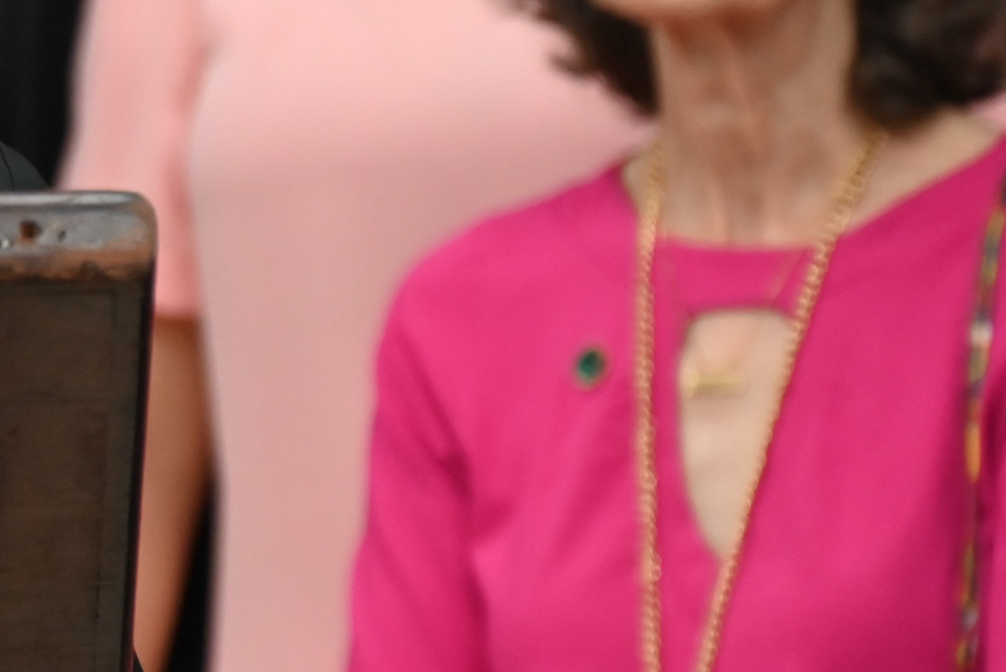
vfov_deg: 2.7
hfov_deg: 4.0
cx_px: -809
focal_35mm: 514
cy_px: 197
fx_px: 14368
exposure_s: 1/250
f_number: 6.3
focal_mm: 140
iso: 2000
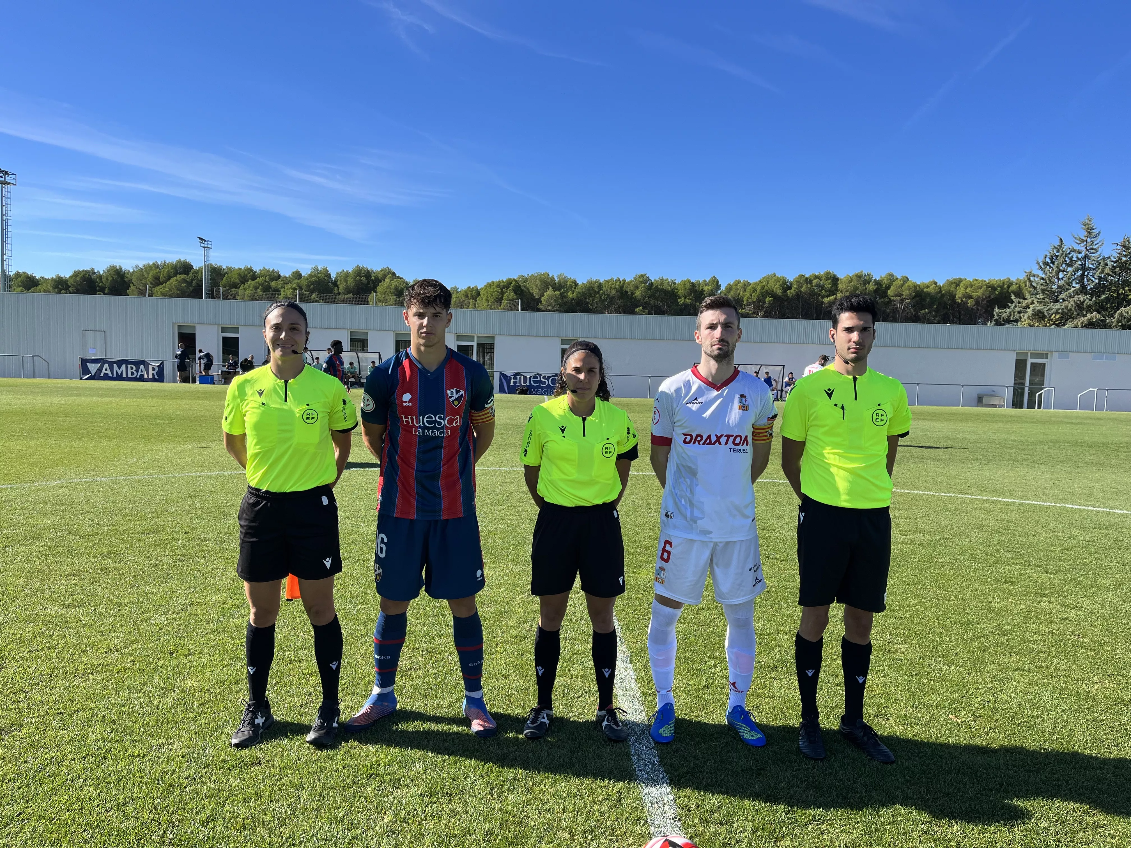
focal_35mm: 26
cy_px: 424
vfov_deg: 53.1
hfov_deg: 67.3
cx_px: 566
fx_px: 849
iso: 50
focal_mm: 5.1
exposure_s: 1/2463
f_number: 1.6
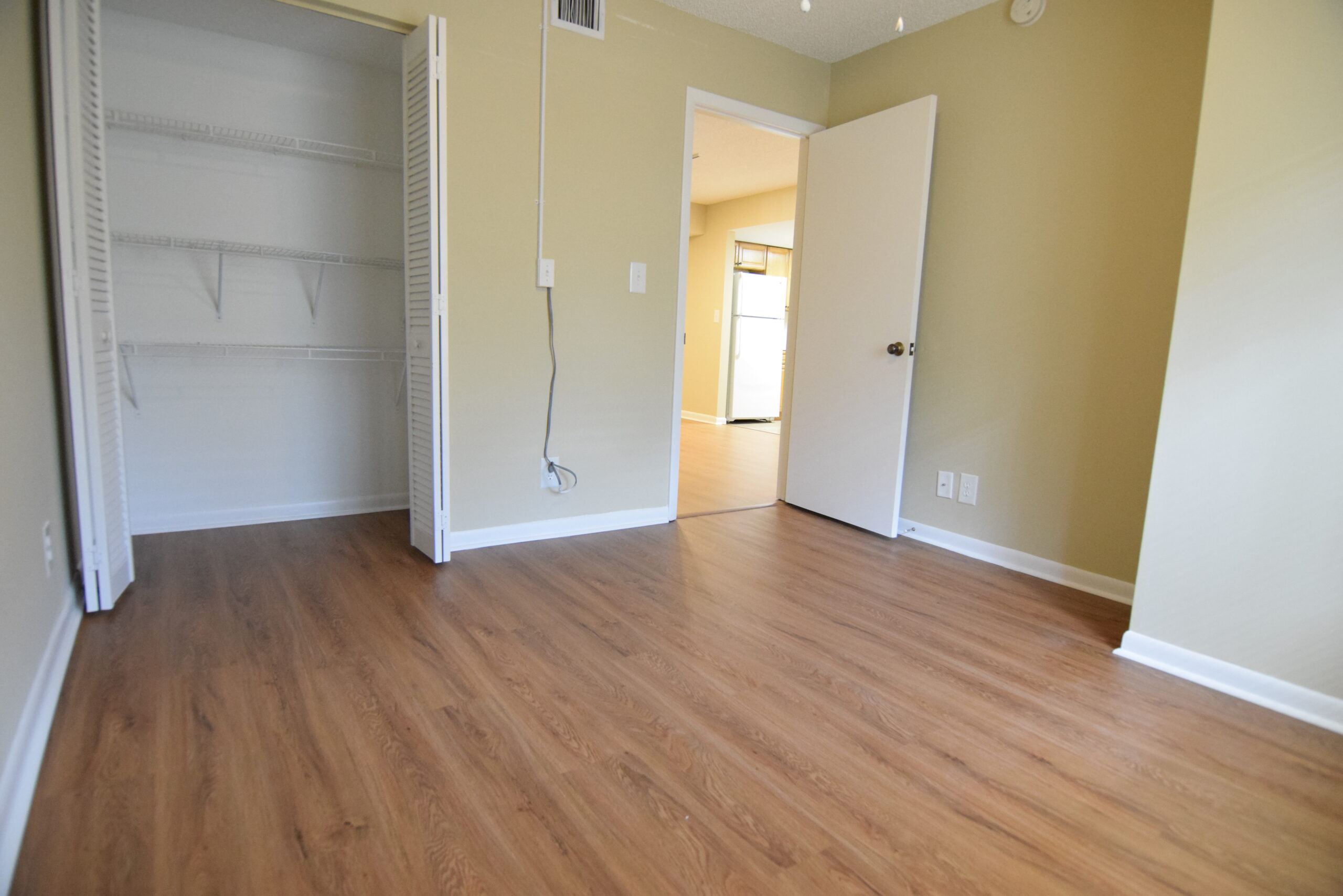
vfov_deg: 67.4
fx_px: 671
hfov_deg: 90.0
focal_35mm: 18
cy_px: 448
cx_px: 672
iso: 3200
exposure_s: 1/80
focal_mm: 12
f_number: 4.5
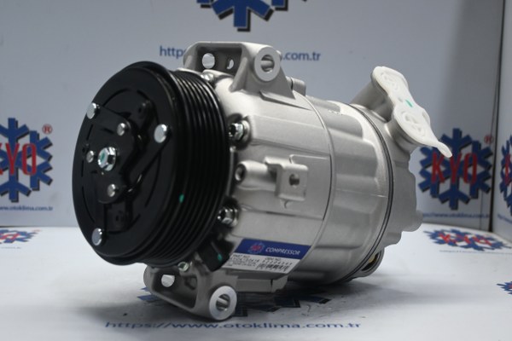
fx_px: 747
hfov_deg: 37.9
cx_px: 256
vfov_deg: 25.8
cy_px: 170
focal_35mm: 52
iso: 800
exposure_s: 1/60
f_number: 5.3
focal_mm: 35
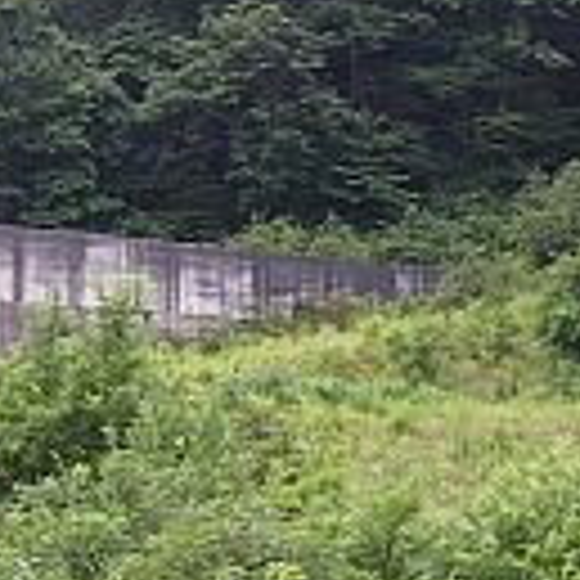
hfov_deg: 14.1
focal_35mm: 123
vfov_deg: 13.9
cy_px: 652
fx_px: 2332
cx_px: 85
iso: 50
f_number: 3.2
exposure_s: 1/80
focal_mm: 7.2
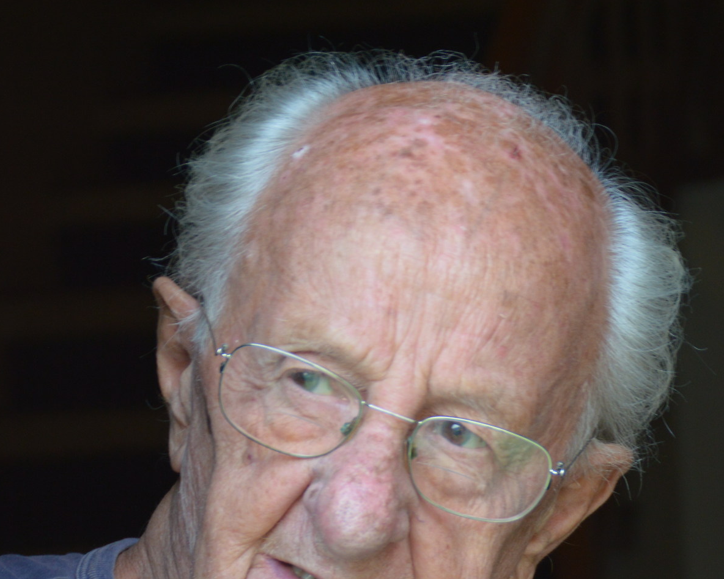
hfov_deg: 11.3
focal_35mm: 171
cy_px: 417
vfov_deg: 9.0
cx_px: 473
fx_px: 3664
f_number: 5
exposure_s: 1/160
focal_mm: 60
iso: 400
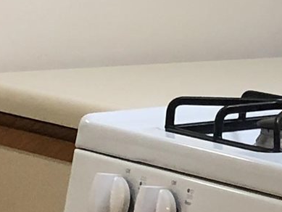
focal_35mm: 221
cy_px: 176
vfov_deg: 6.7
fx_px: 1801
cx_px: 629
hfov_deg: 8.3
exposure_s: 1/30
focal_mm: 4
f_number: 1.8
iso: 32
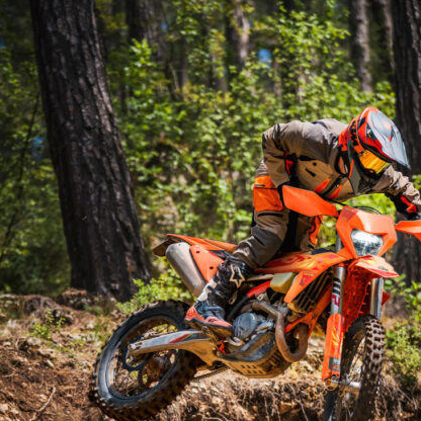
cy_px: 450
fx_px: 3426
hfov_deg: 7.0
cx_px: 254
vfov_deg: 7.0
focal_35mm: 249
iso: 50
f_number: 2.8
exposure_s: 1/1000
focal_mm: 107
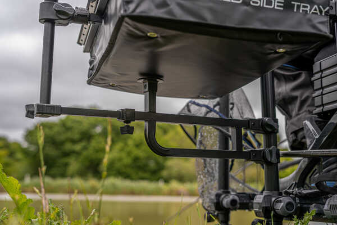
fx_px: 468
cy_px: 112
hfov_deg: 39.6
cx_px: 168
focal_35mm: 50
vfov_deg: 27.0
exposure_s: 1/320
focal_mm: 50
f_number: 3.5
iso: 100
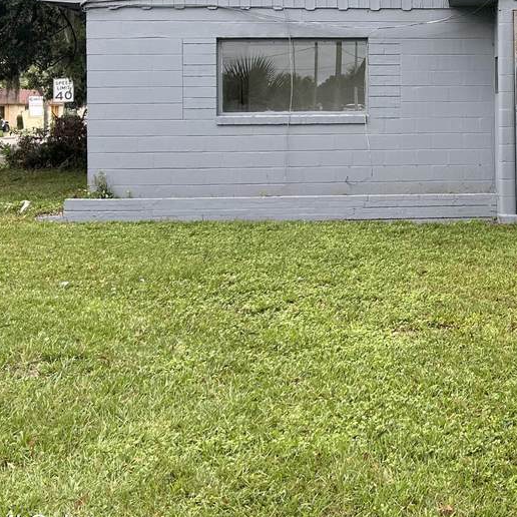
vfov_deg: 29.2
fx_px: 963
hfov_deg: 28.6
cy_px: 88
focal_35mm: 57
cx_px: 491
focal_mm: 5.7
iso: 50
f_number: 1.5
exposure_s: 1/531
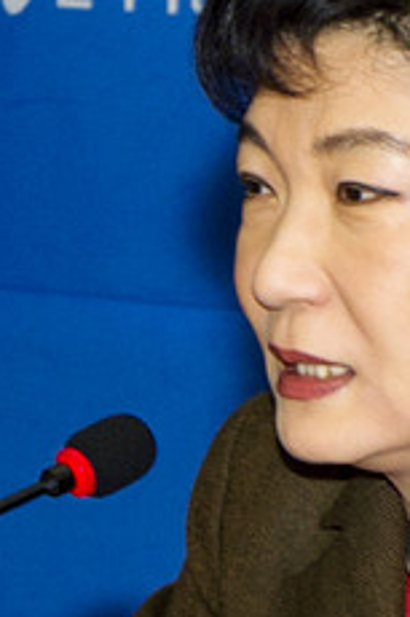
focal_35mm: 183
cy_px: 452
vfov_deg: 11.2
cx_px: 378
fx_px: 3131
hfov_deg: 7.5
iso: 400
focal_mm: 70
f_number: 8
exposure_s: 1/60
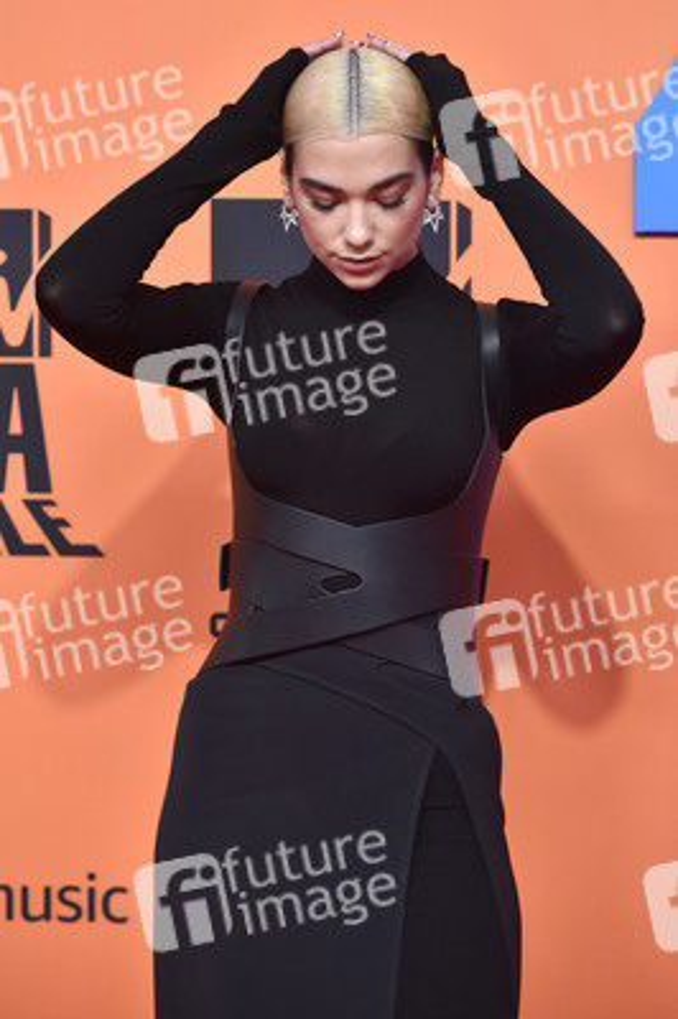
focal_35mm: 145
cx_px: 339
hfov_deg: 9.4
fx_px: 4103
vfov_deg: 14.2
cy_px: 510
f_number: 4.5
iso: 1600
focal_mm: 145
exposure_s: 1/250
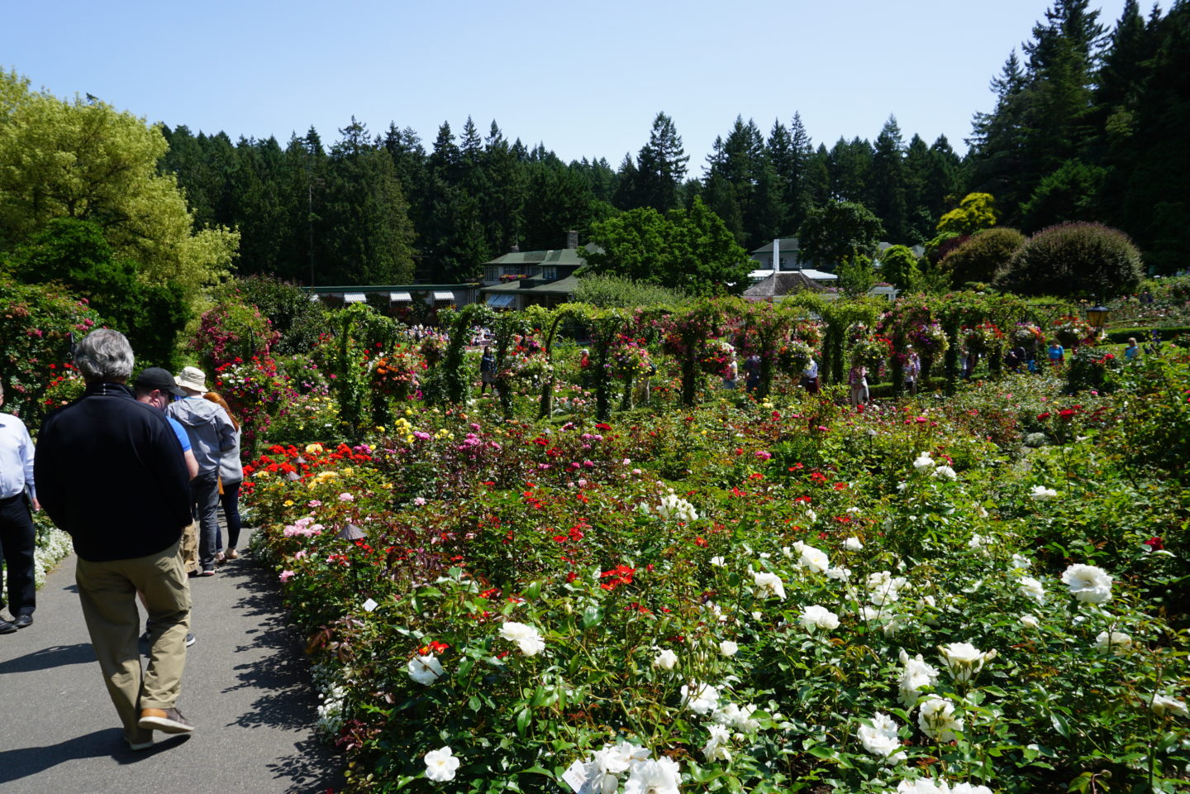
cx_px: 595
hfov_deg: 73.7
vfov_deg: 53.1
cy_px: 397
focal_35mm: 24
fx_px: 793
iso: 100
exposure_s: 1/125
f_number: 11
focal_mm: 16
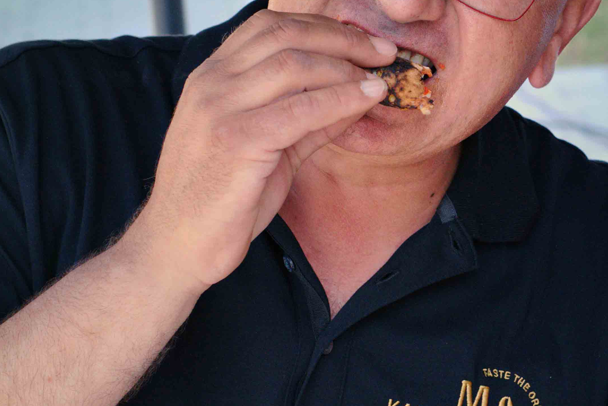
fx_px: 2366
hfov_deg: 14.5
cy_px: 154
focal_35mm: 140
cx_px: 564
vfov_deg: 9.8
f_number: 4.5
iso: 400
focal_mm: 50
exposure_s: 1/800
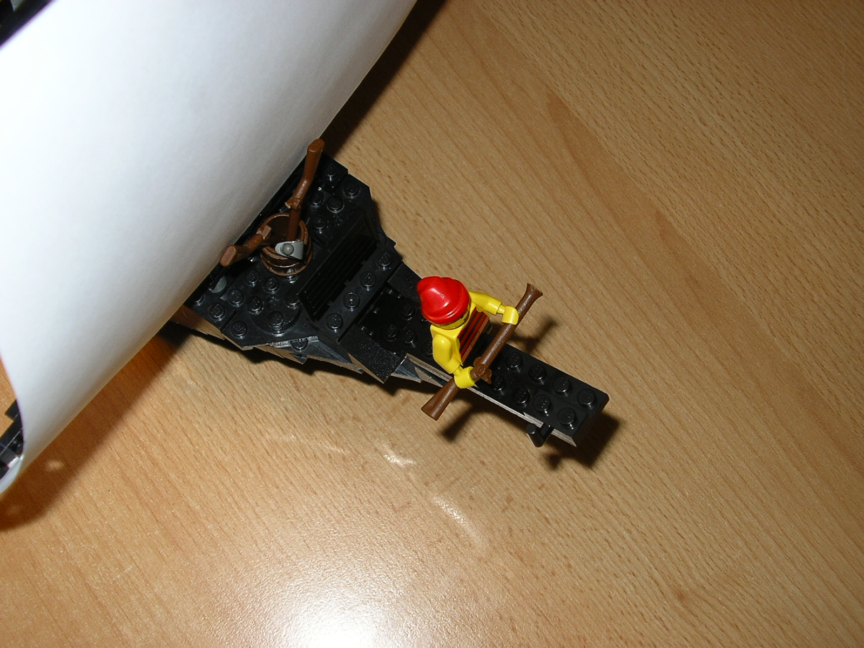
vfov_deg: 30.9
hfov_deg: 40.4
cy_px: 324
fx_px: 1173
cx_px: 432
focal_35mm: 47
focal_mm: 7.2
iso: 50
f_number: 3.2
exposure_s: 1/80
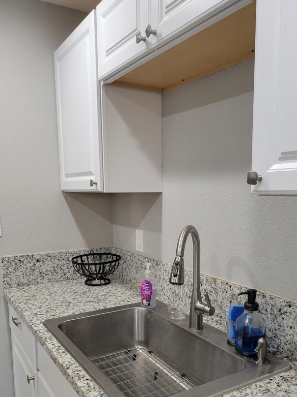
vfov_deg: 55.0
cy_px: 234
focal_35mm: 33
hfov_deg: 42.9
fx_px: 378
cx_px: 164
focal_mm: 5.4
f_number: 1.8
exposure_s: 1/120
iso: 200
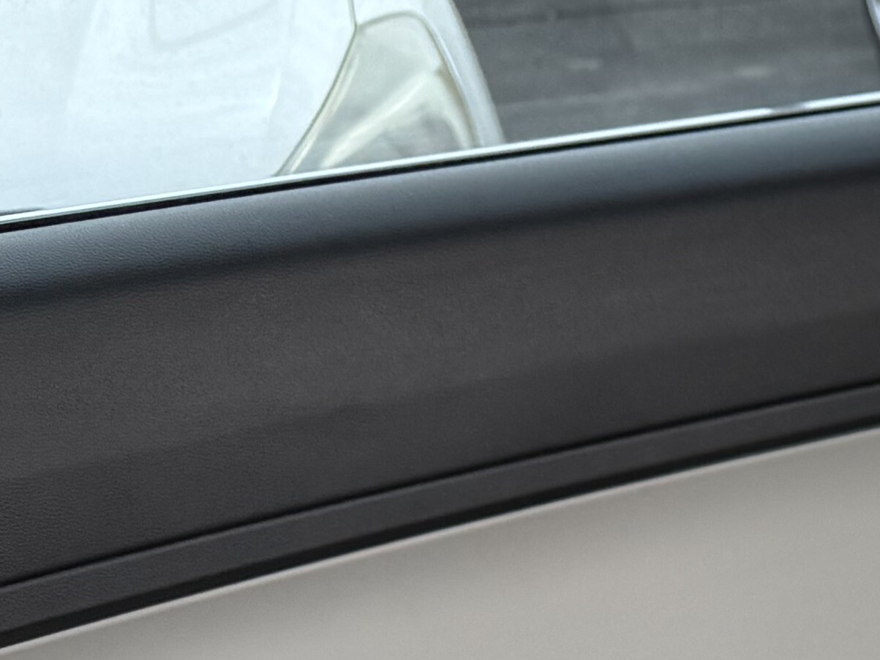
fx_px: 2898
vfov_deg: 11.5
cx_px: 1674
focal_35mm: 114
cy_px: 1385
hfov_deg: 14.7
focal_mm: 6.76
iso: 64
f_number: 1.78
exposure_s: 1/121
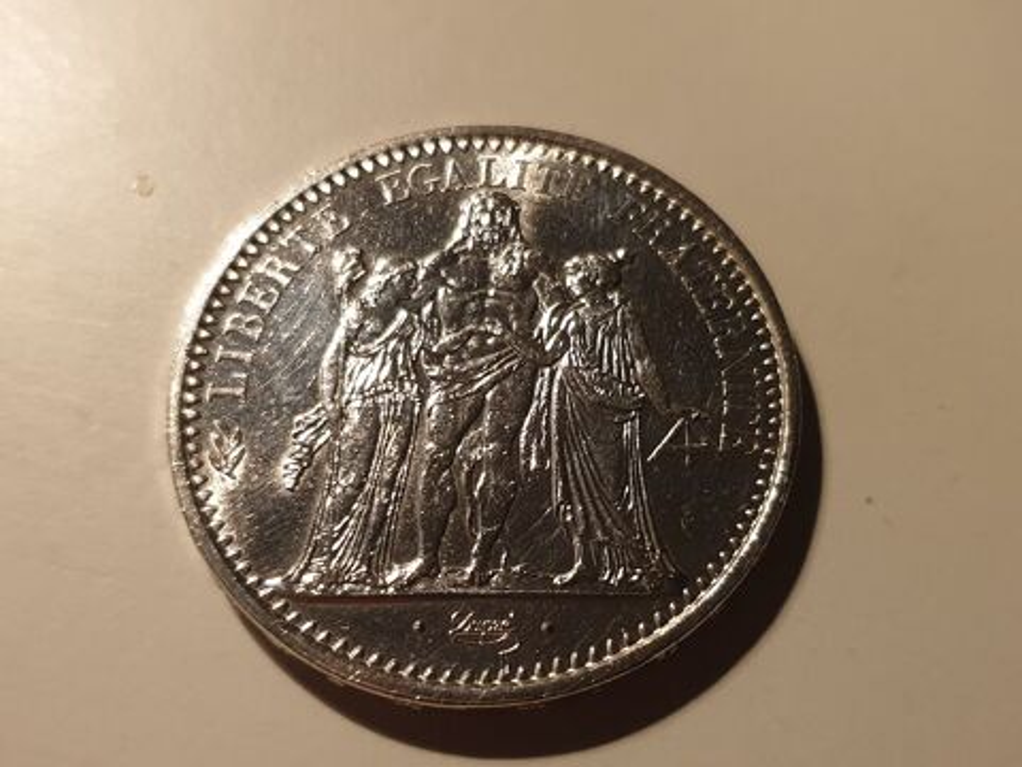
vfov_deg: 53.1
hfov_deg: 67.3
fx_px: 768
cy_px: 384
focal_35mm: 26
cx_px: 511
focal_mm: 4.3
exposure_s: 1/25
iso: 320
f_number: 1.5
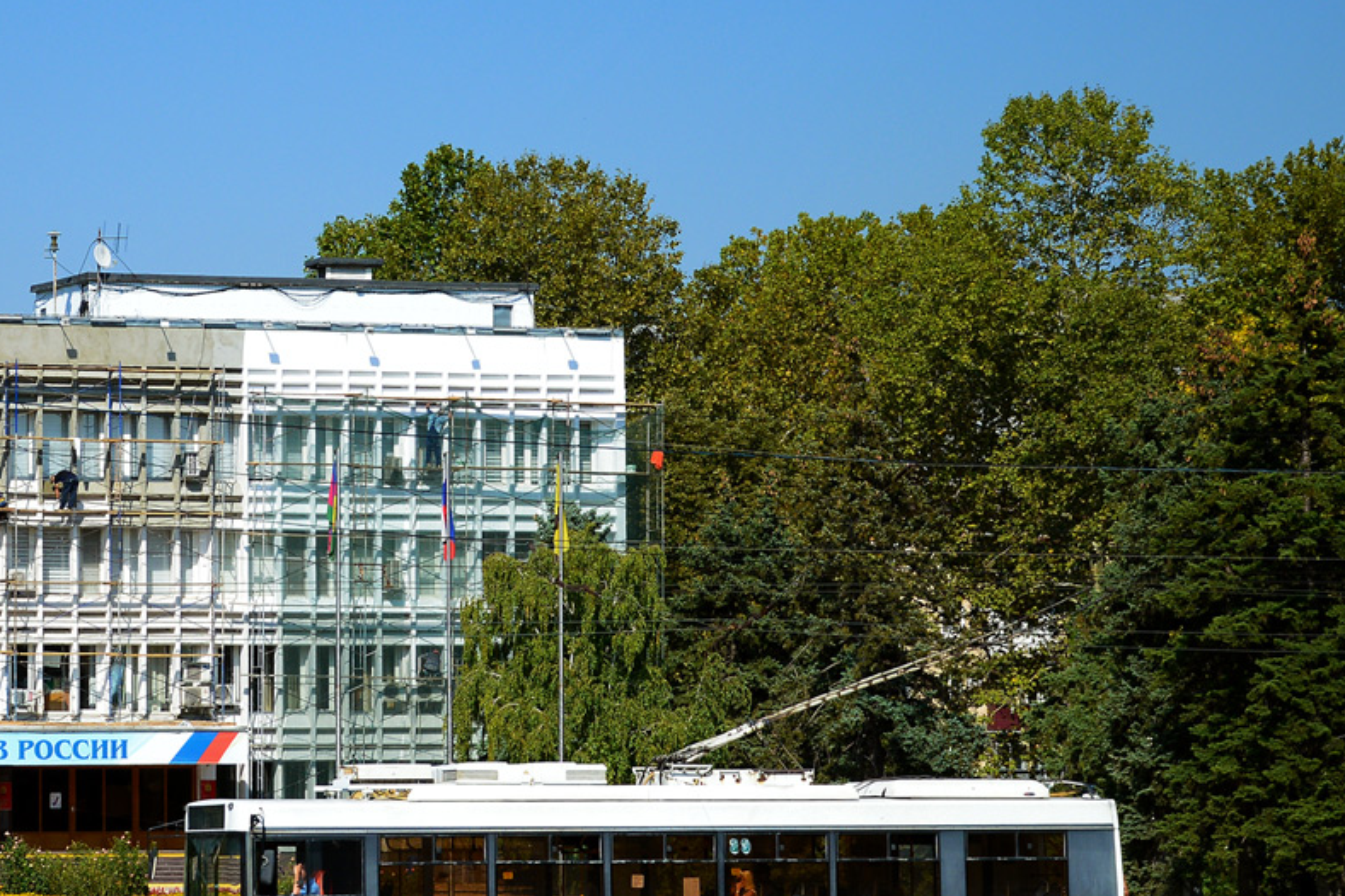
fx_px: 4259
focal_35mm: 114
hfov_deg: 17.9
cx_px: 510
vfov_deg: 12.0
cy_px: 540
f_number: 5.6
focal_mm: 50
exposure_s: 1/1000
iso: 200
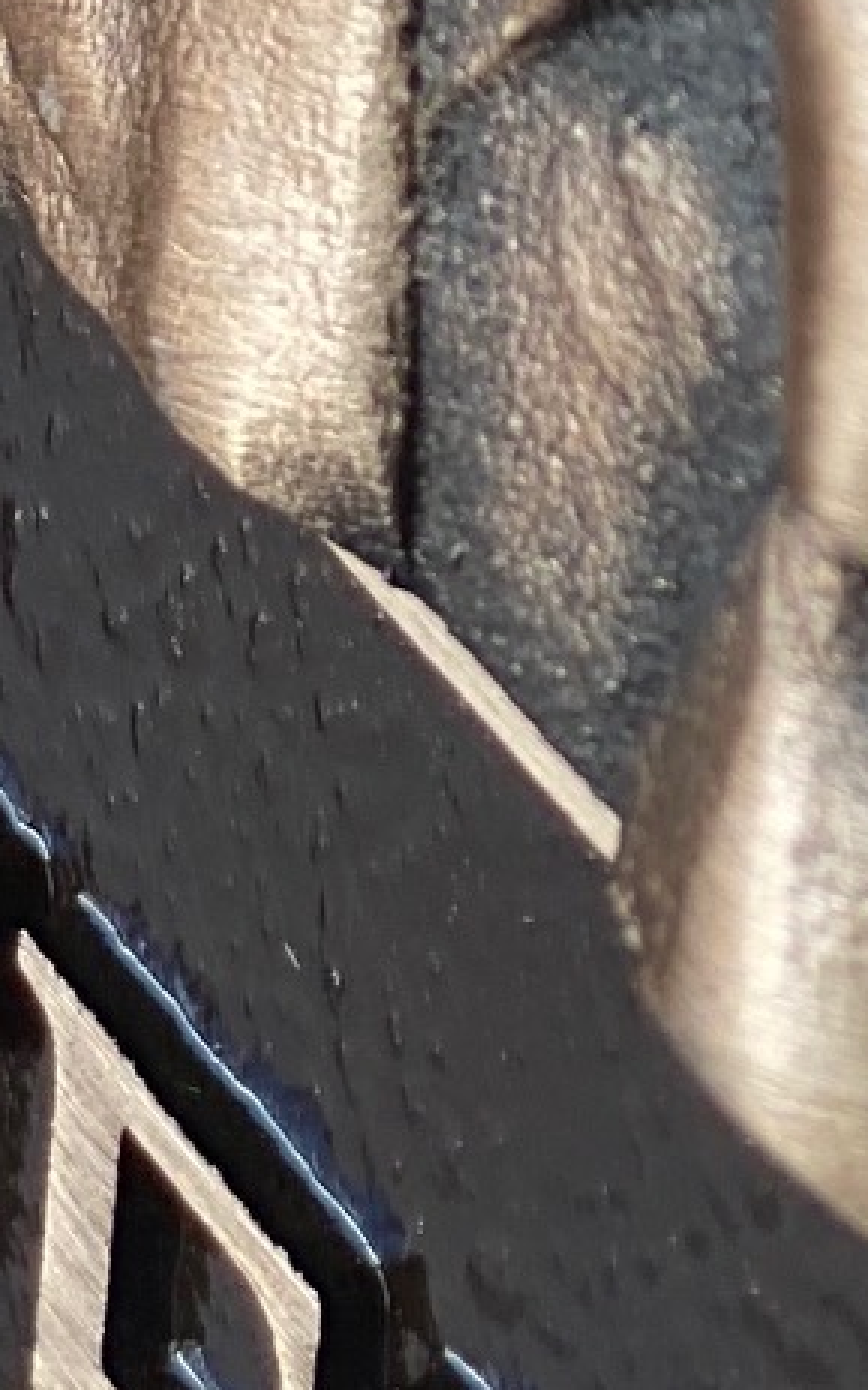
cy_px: -862
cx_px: 2265
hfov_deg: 5.3
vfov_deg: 8.5
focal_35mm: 240
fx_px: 9092
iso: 20
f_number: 2
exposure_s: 1/135
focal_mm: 6
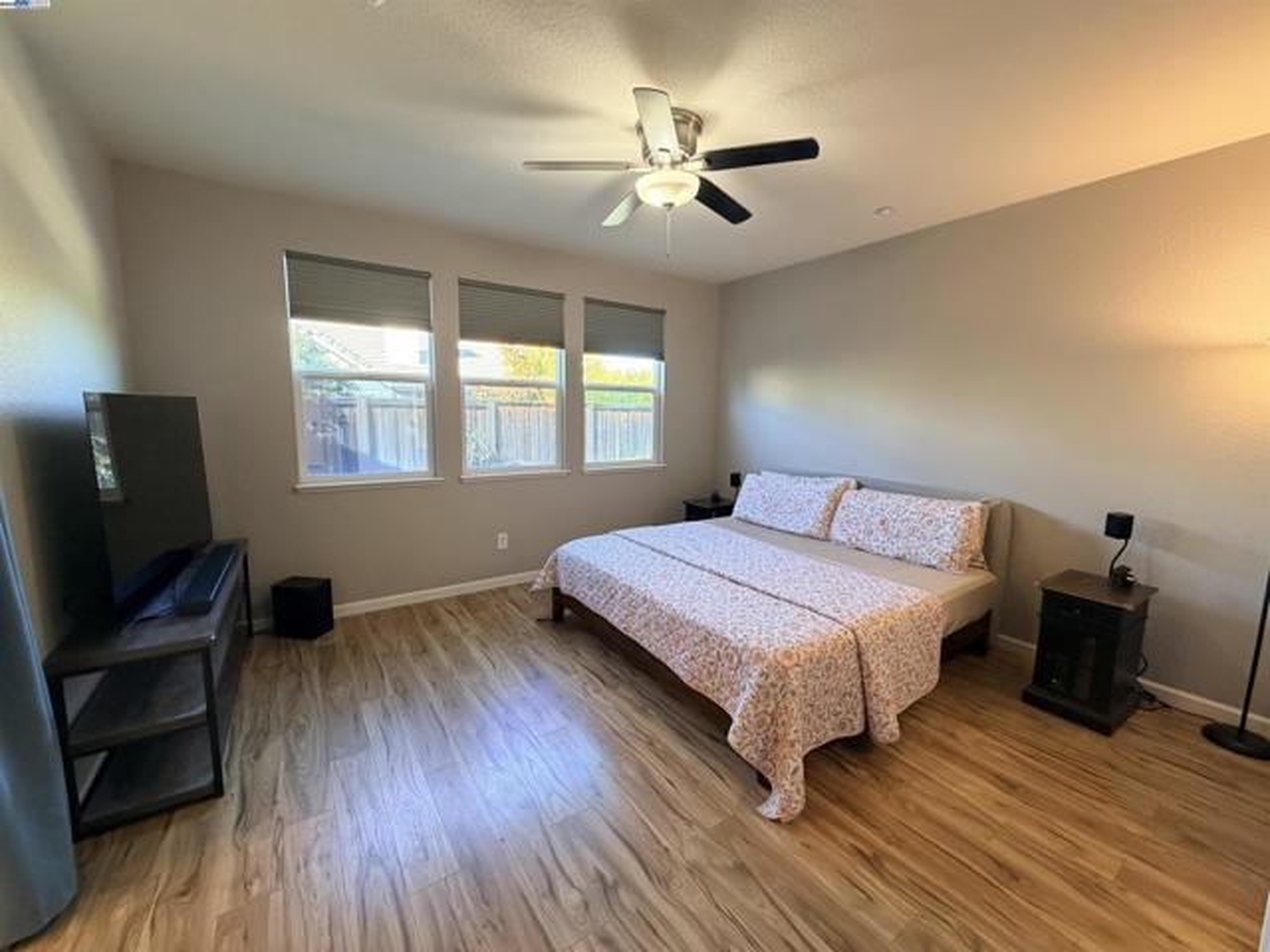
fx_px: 514
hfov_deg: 102.1
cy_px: 476
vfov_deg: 85.7
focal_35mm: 14
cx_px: 635
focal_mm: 2.22
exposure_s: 1/60
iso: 320
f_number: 2.2
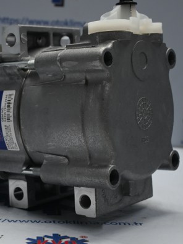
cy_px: 121
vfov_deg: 25.4
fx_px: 541
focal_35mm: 77
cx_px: 47
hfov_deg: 19.1
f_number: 5.3
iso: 560
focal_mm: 35
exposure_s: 1/60
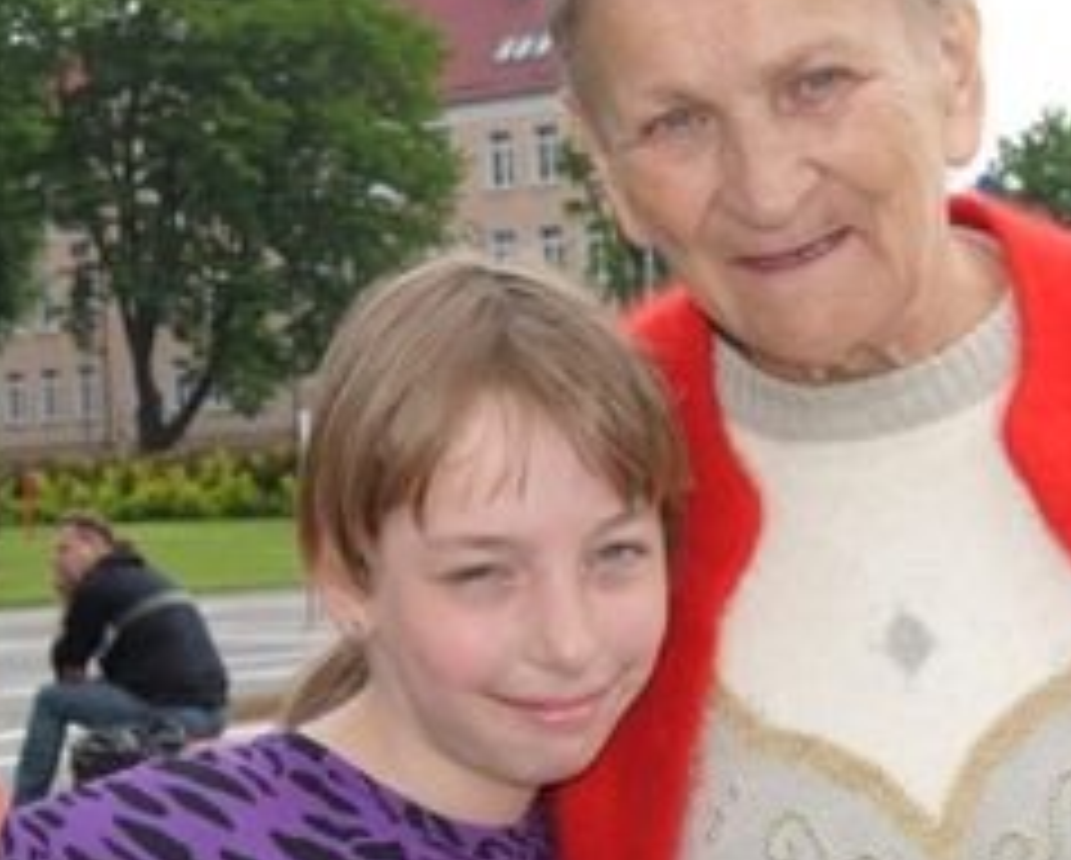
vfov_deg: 13.2
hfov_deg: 16.4
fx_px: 3721
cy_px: 504
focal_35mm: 117
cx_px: 544
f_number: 9
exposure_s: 1/200
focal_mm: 31
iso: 100
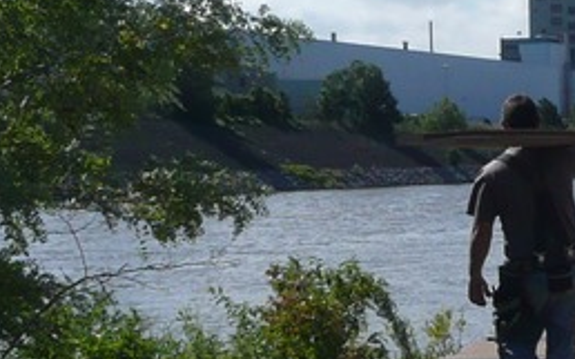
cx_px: 771
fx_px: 1801
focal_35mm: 115
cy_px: 272
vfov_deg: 11.3
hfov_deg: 17.0
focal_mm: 4.6
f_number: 8
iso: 100
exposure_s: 1/320
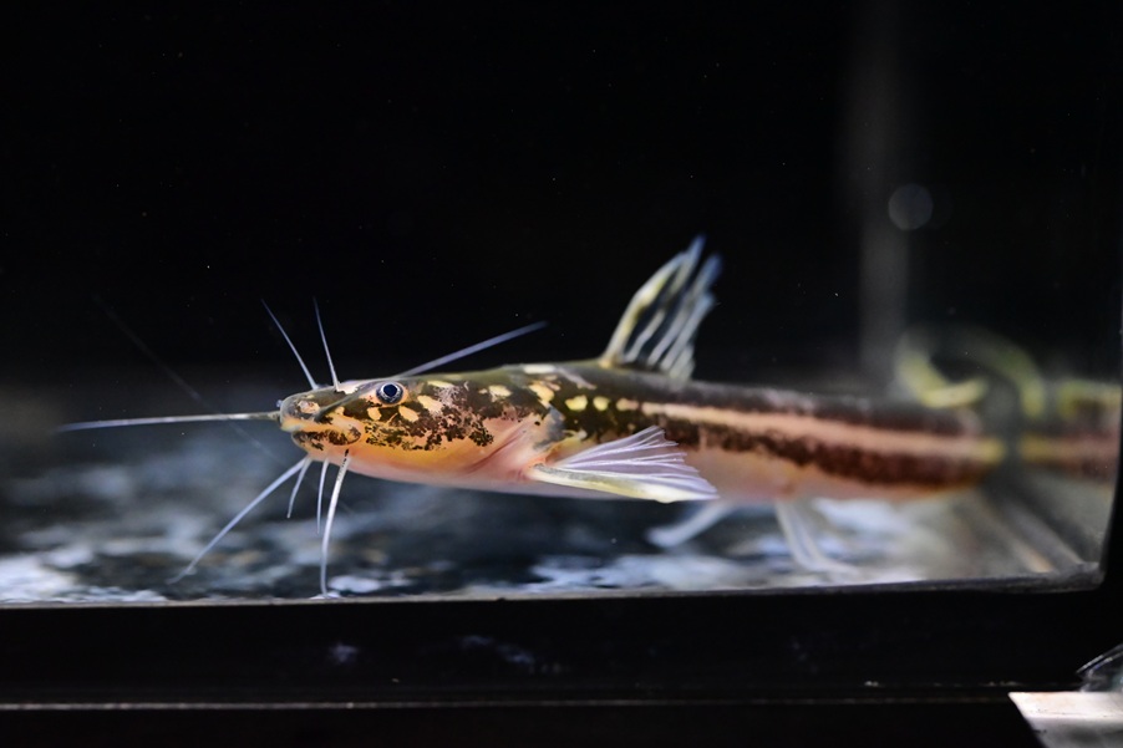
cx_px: 562
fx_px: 1559
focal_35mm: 50
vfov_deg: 27.0
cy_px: 374
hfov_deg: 39.6
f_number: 6.3
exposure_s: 1/1600
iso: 8000
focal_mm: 50
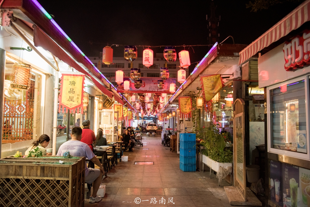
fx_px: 250
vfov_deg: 45.0
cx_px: 155
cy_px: 104
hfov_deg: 63.6
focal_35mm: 29
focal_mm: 29
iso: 2500
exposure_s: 1/80
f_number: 4.5
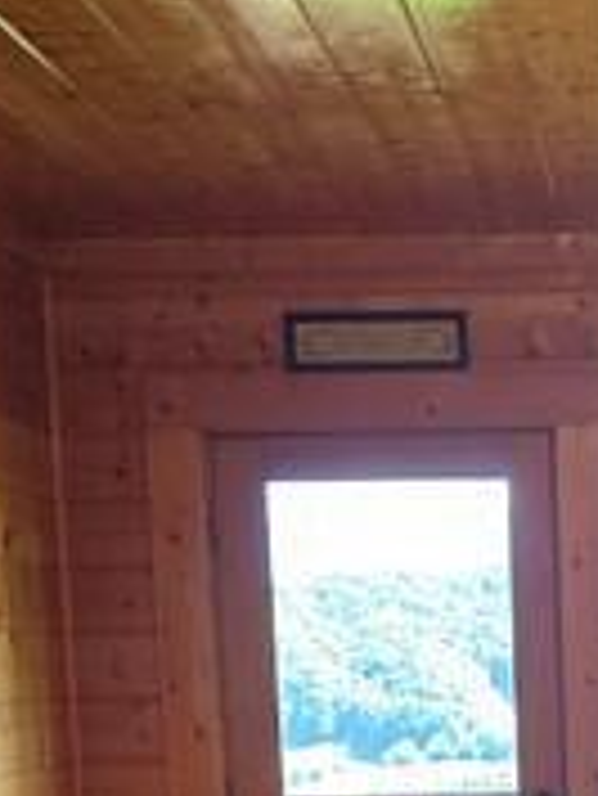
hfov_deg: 13.9
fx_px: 2393
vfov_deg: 17.7
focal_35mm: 104
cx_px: 656
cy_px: 1021
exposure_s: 1/120
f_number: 1.7
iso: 250
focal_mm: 6.3
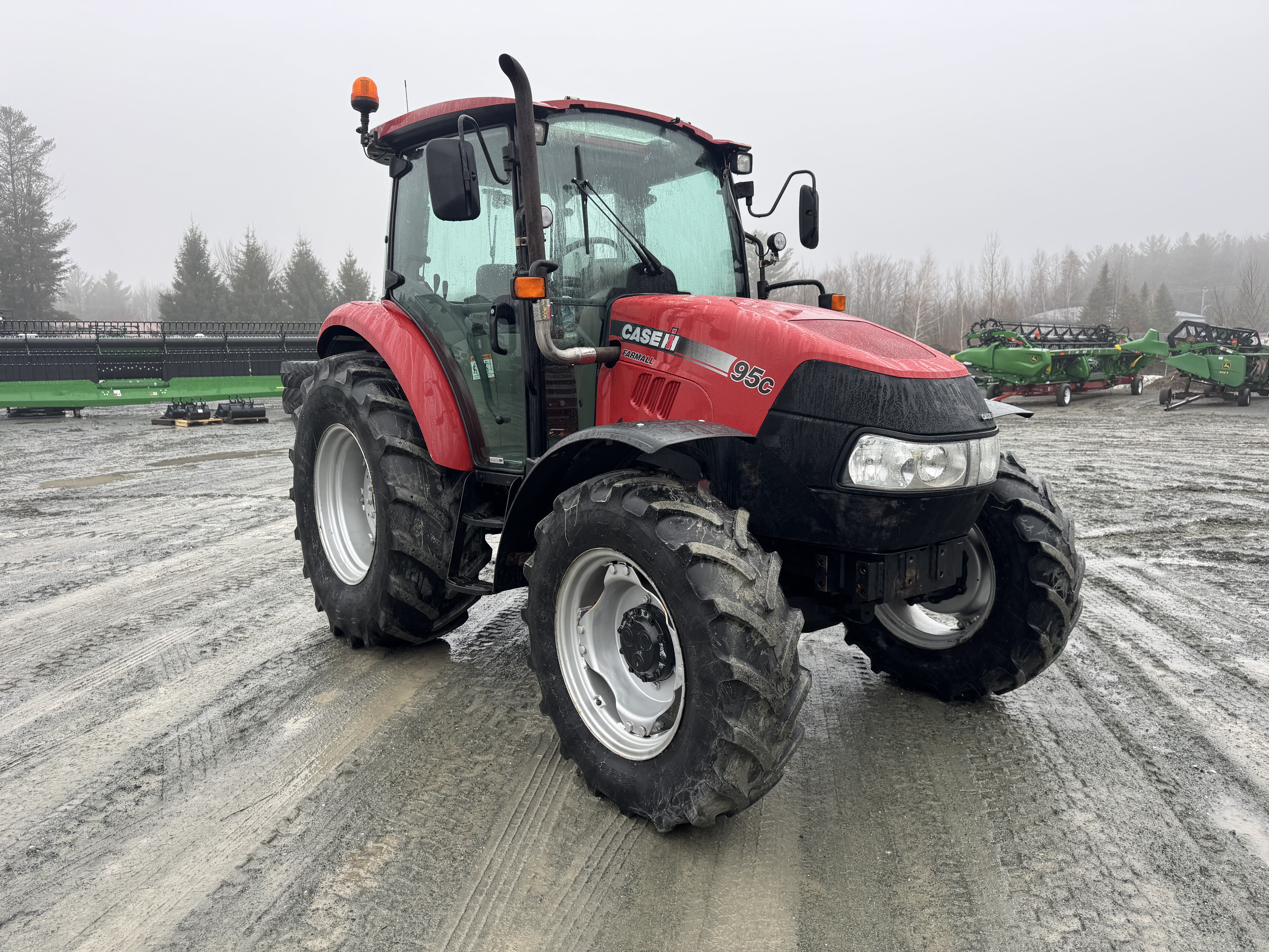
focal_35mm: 24
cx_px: 634
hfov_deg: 71.6
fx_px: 880
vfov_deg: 56.8
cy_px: 476
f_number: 1.78
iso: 80
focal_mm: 6.76
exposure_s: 1/506
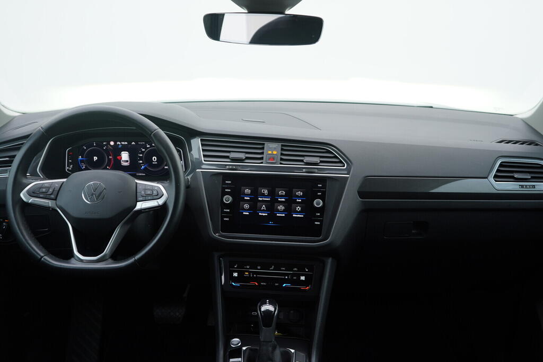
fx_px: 543
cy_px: 181
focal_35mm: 36
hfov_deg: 53.1
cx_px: 272
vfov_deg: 36.9
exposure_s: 1/40
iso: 125
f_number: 3.2
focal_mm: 24
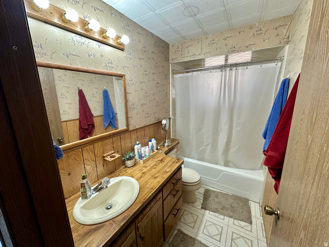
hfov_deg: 102.1
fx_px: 133
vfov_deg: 85.7
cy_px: 124
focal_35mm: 14
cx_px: 164
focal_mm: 2.22
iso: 250
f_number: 2.2
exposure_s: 1/120
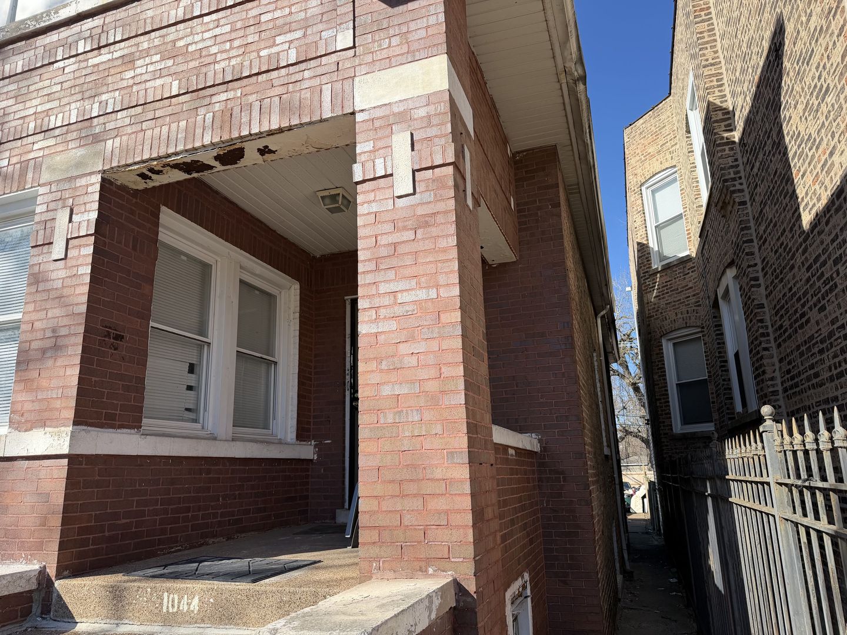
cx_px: 424
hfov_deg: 71.6
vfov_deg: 56.8
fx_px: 587
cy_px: 318
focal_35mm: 24
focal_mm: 6.76
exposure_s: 1/2703
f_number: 1.78
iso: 80
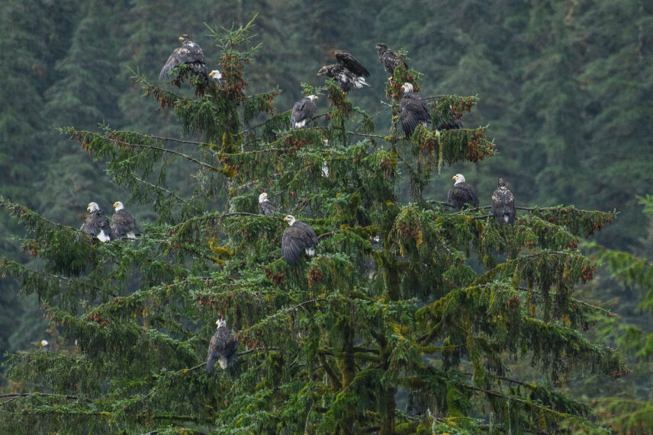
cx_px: 326
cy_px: 218
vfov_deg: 1.8
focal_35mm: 750
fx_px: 13606
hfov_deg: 2.7
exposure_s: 1/500
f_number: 5.6
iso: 3200
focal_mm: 500
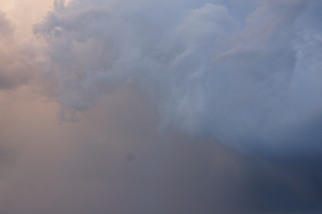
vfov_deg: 22.6
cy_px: 107
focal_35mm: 60
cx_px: 161
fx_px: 536
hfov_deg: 33.4
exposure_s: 1/80
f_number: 5.6
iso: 125
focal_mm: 40
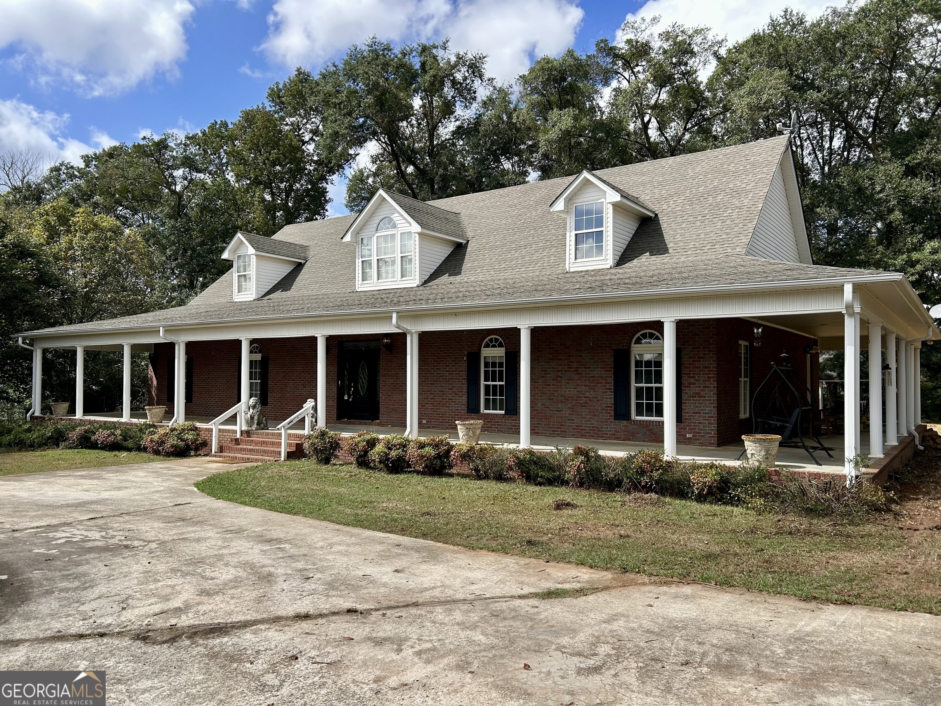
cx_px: 470
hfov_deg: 67.3
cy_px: 353
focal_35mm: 26
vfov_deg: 53.1
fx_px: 707
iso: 50
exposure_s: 1/2457
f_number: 1.5
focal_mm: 5.7
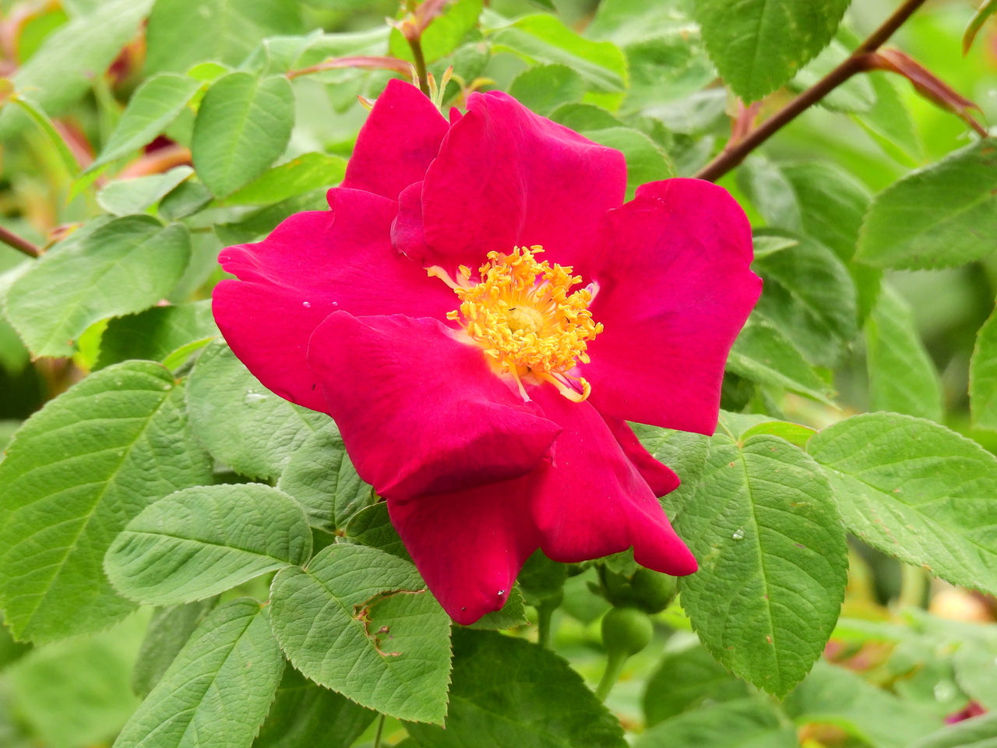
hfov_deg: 1.8
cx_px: 498
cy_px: 374
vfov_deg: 1.4
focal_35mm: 1100
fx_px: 31682
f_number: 5.6
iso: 400
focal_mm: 196
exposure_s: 1/500
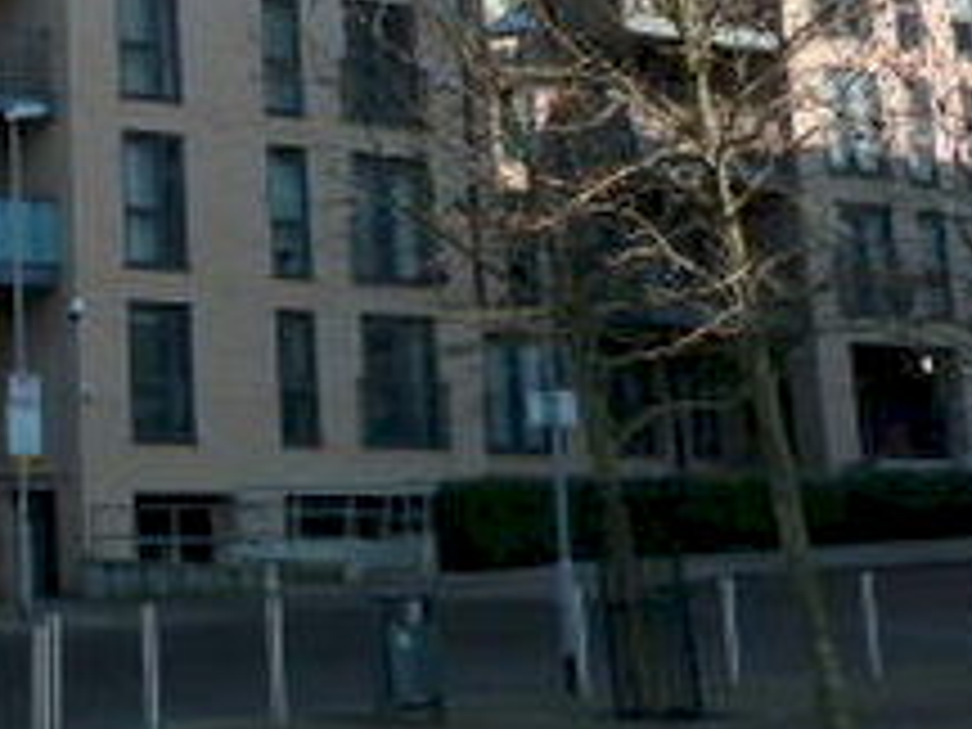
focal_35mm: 81
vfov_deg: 17.6
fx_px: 2274
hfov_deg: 21.3
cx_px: -374
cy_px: -56
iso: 125
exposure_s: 1/200
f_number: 5
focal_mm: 4.5
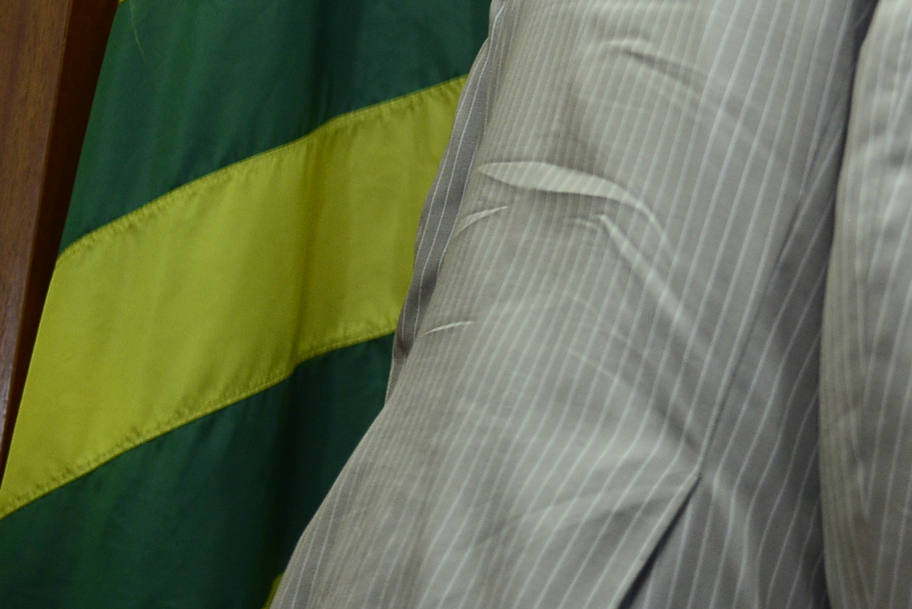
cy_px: -77
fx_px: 4612
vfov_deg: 7.5
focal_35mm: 182
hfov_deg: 11.0
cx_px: 1179
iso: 1600
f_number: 2.8
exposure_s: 1/125
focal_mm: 70
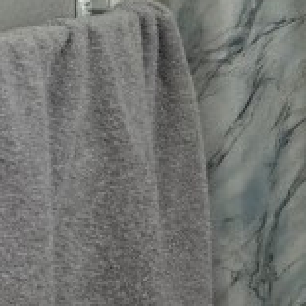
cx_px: 969
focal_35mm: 81
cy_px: -53
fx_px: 810
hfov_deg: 10.8
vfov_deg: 20.2
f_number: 2.2
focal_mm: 2.22
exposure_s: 1/120
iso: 250
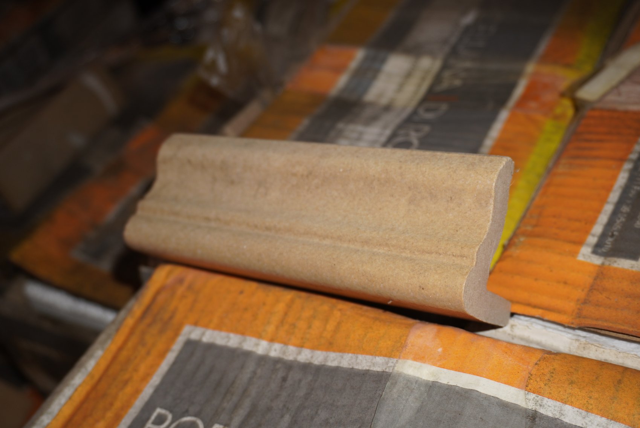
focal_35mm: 42
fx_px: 747
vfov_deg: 31.9
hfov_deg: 46.4
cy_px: 214
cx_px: 320
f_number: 4.5
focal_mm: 28
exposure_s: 1/60
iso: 125
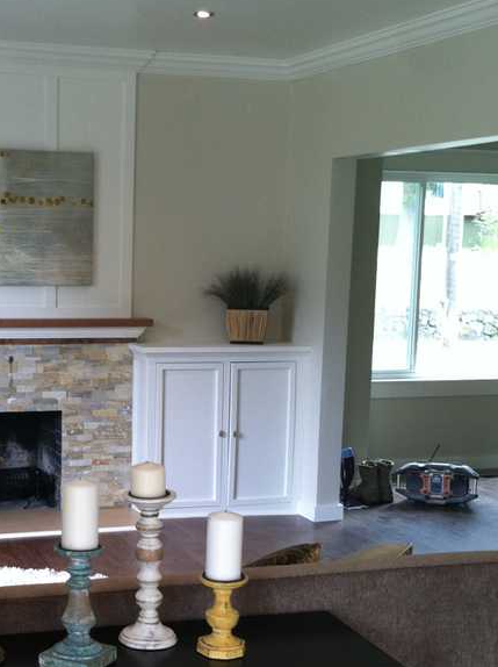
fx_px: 1173
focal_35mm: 61
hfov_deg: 23.7
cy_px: 406
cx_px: 116
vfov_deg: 31.6
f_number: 2.8
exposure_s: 1/17
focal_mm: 3.85
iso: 80
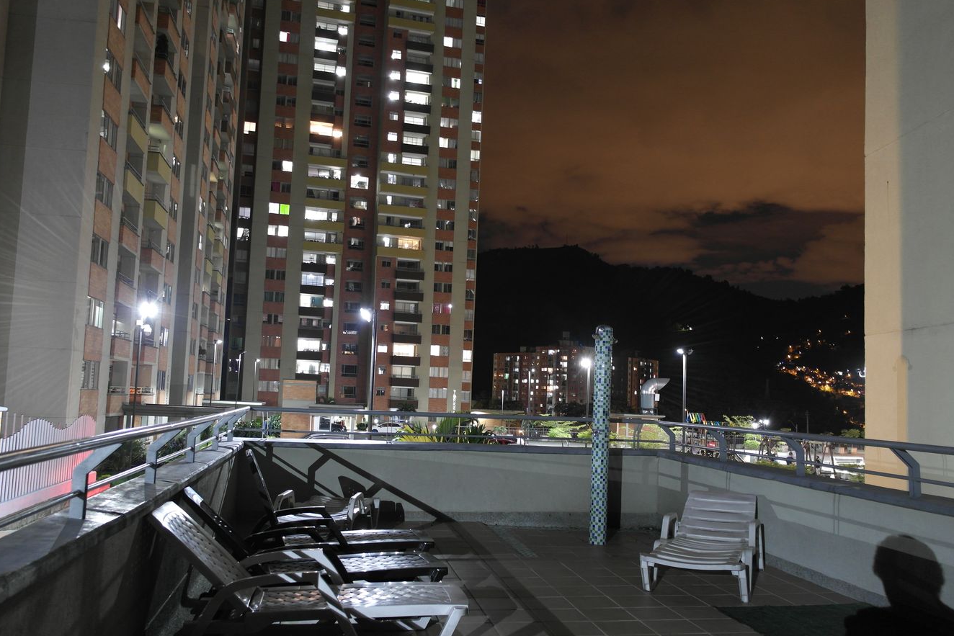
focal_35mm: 31
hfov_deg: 60.3
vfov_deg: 42.3
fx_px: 822
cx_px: 473
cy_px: 323
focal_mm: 20
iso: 400
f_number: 3.5
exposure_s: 1.3
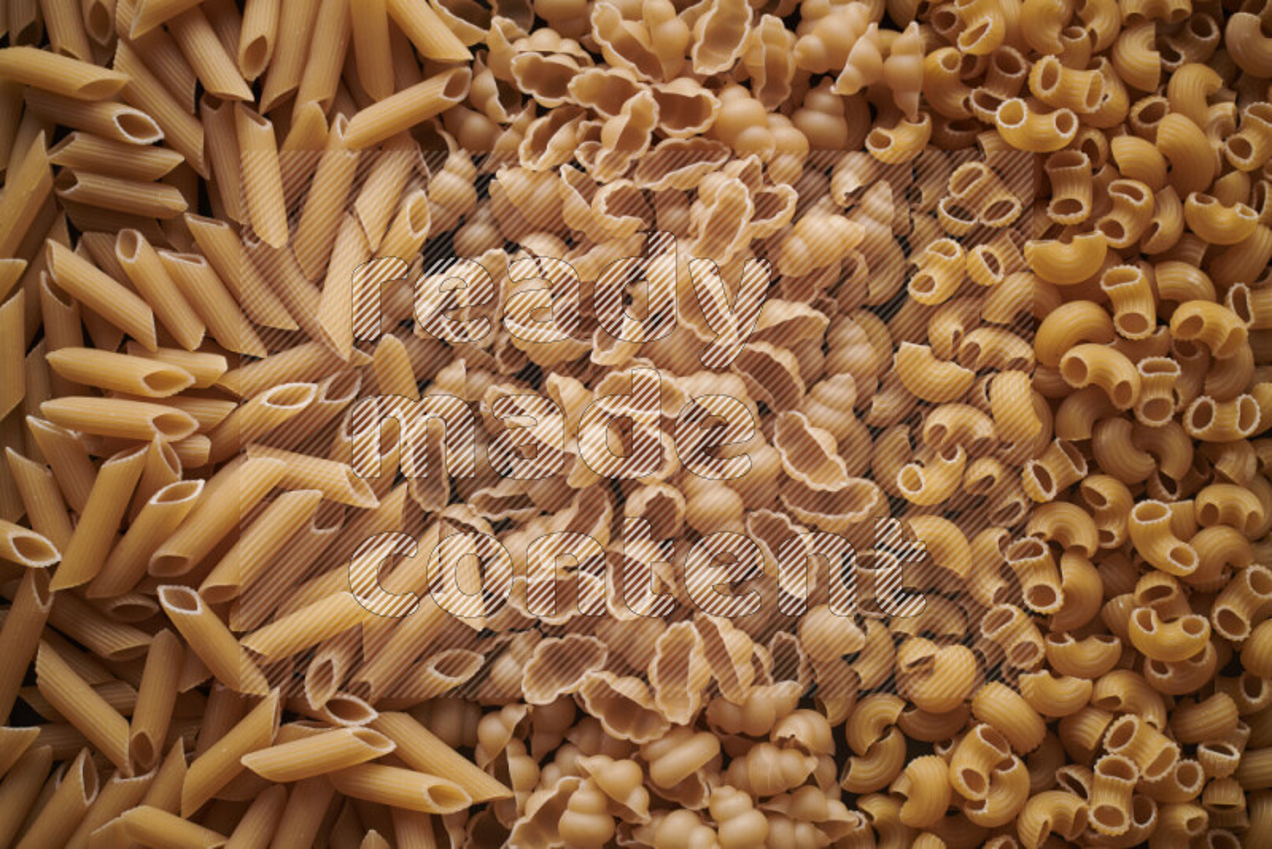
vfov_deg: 27.0
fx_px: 1767
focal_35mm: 50
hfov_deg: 39.6
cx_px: 636
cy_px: 424
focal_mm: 50
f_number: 8
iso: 160
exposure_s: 1/100
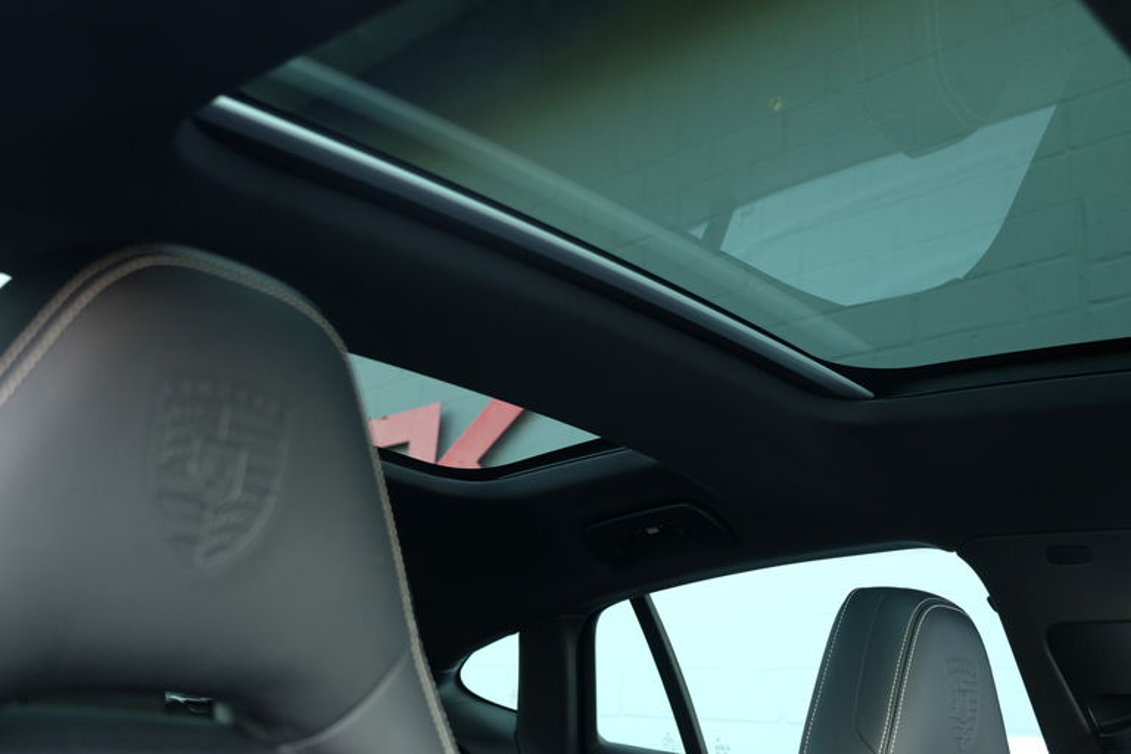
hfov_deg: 53.1
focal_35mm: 36
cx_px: 566
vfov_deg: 36.9
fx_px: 1131
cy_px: 377
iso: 800
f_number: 3.2
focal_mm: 24.3
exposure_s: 1/52
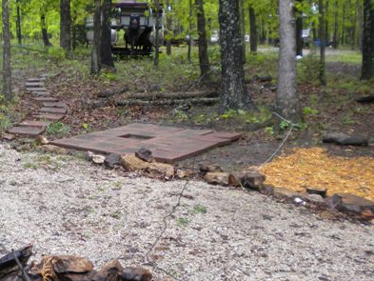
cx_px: 89
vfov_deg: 25.7
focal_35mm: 57
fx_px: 616
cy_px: 152
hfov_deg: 33.1
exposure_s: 1/57.4
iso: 105
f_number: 3.1
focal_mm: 6.3
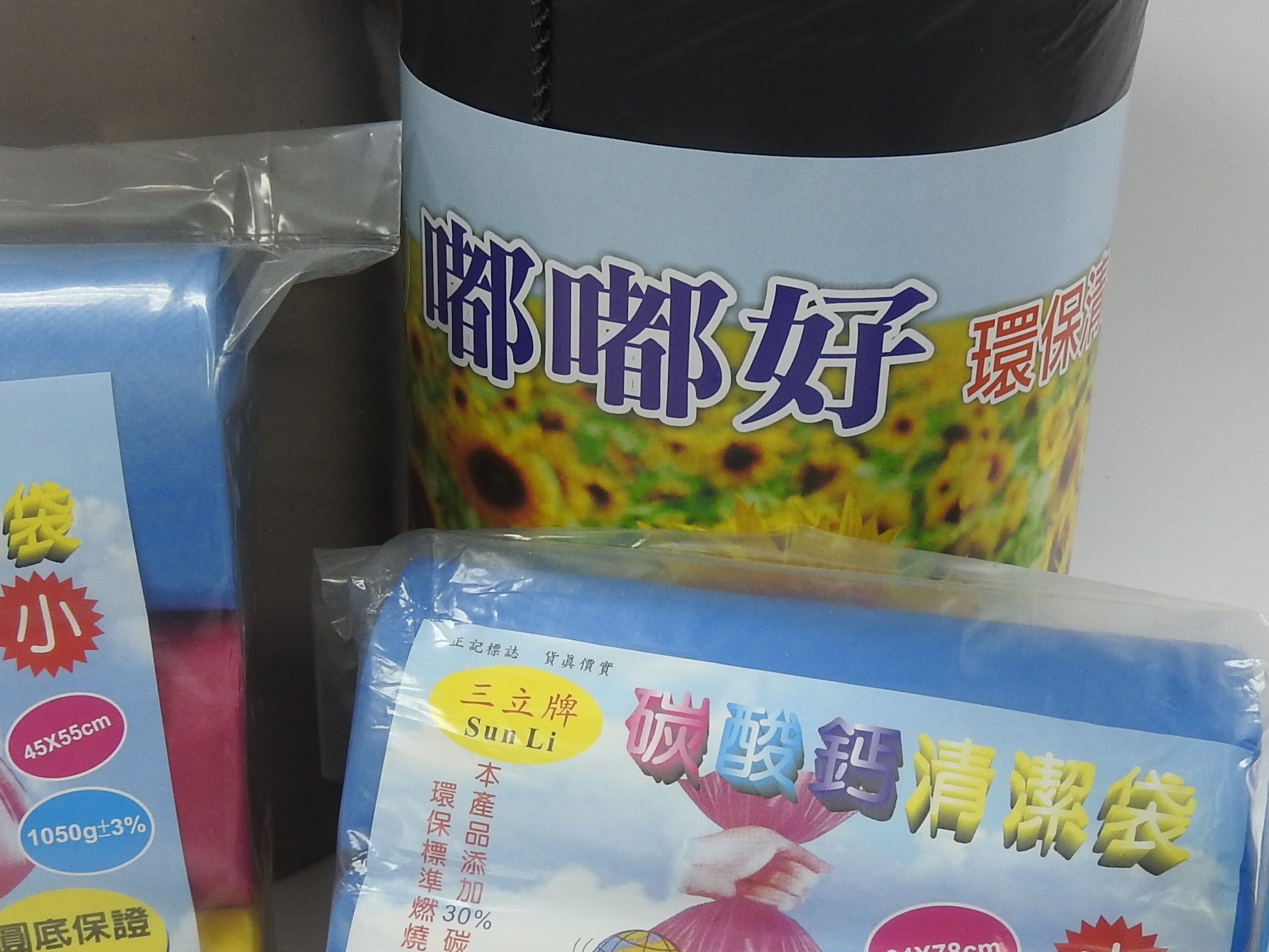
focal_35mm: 51
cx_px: 637
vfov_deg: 28.4
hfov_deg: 37.5
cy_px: 608
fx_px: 1870
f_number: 3.3
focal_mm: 4.3
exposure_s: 1/30
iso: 110
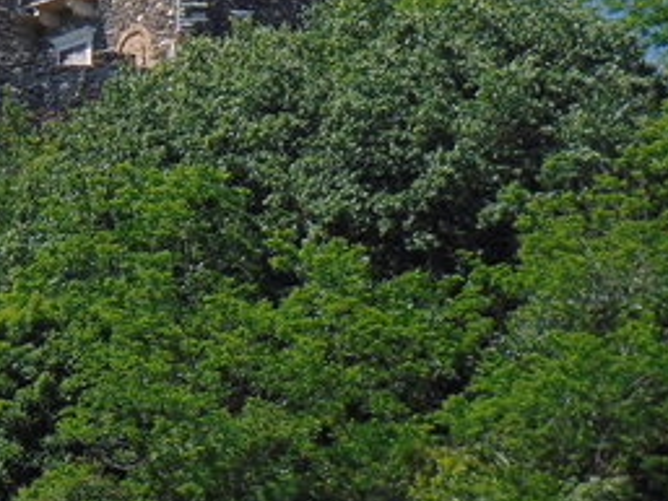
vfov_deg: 3.1
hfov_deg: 4.2
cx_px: -55
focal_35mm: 474
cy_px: 26
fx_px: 9151
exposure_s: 1/800
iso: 100
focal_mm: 36.4
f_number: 4.1
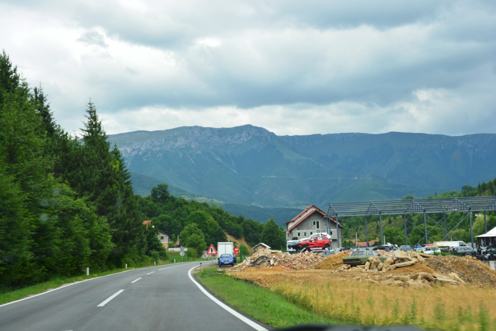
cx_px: 248
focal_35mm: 60
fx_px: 827
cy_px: 166
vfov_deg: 22.6
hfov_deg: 33.4
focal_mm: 40
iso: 200
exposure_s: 1/125
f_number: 9
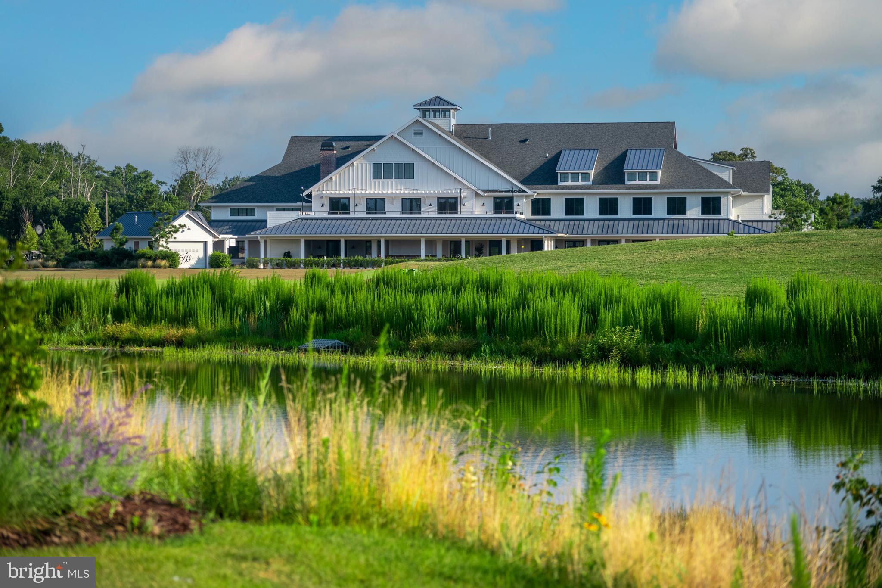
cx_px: 441
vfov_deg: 12.5
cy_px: 294
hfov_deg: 18.6
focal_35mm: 110
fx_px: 2695
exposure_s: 1/2500
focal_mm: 110
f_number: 5
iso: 400
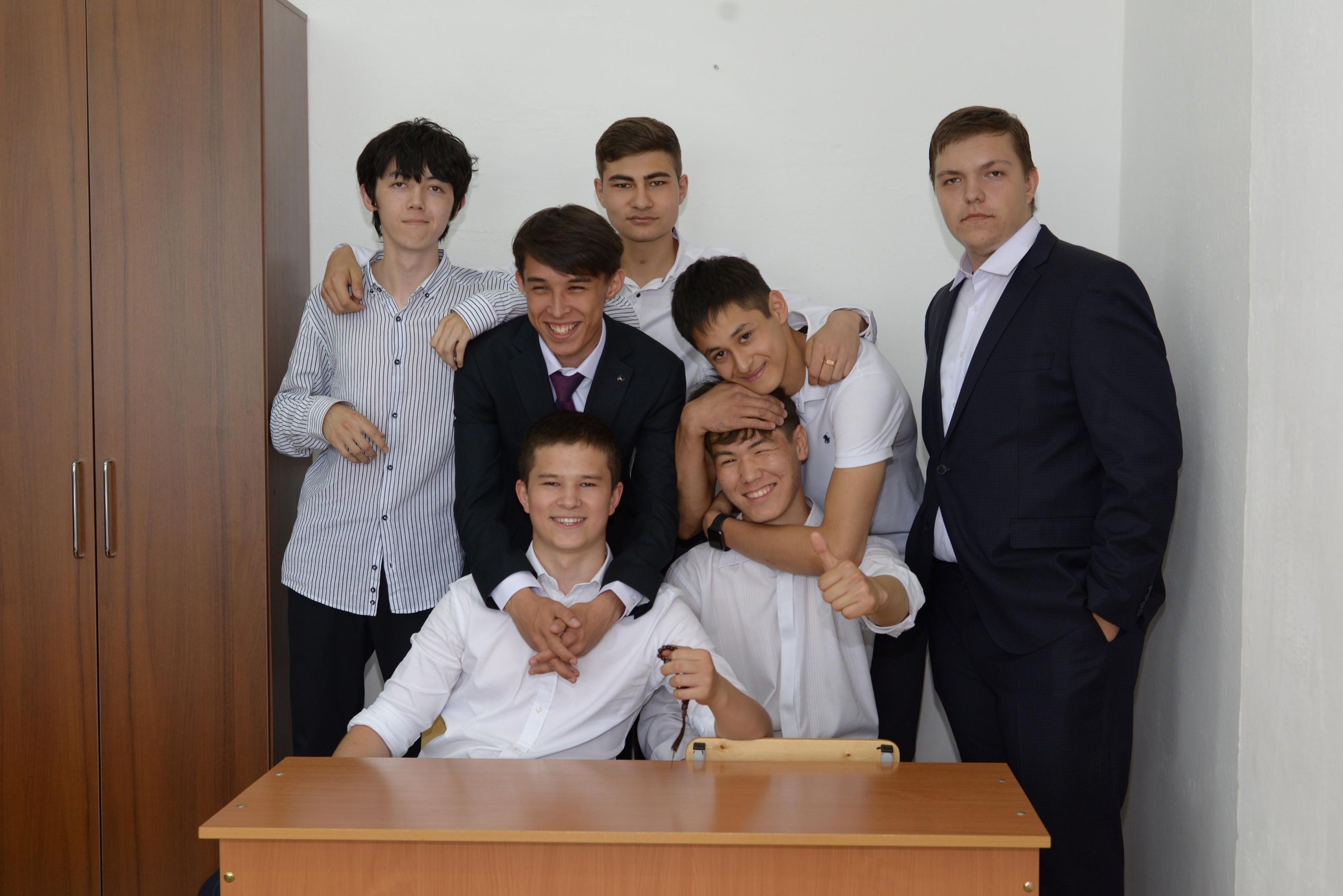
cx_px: 672
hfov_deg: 39.6
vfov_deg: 27.0
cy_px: 448
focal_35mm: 50
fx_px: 1866
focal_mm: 50
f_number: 4.8
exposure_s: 1/180
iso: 400
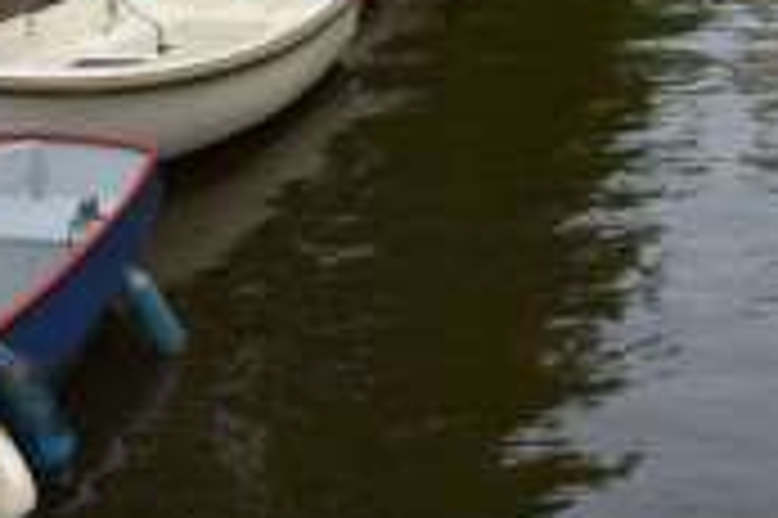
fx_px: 2397
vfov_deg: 11.2
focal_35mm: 111
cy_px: -523
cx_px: 733
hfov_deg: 18.1
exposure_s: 1/125
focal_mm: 24
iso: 125
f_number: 11
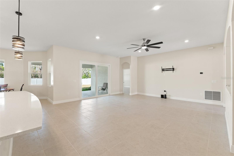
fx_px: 97
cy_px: 78
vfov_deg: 77.3
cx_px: 117
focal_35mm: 15
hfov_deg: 100.4
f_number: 8
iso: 400
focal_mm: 10
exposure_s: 1/15
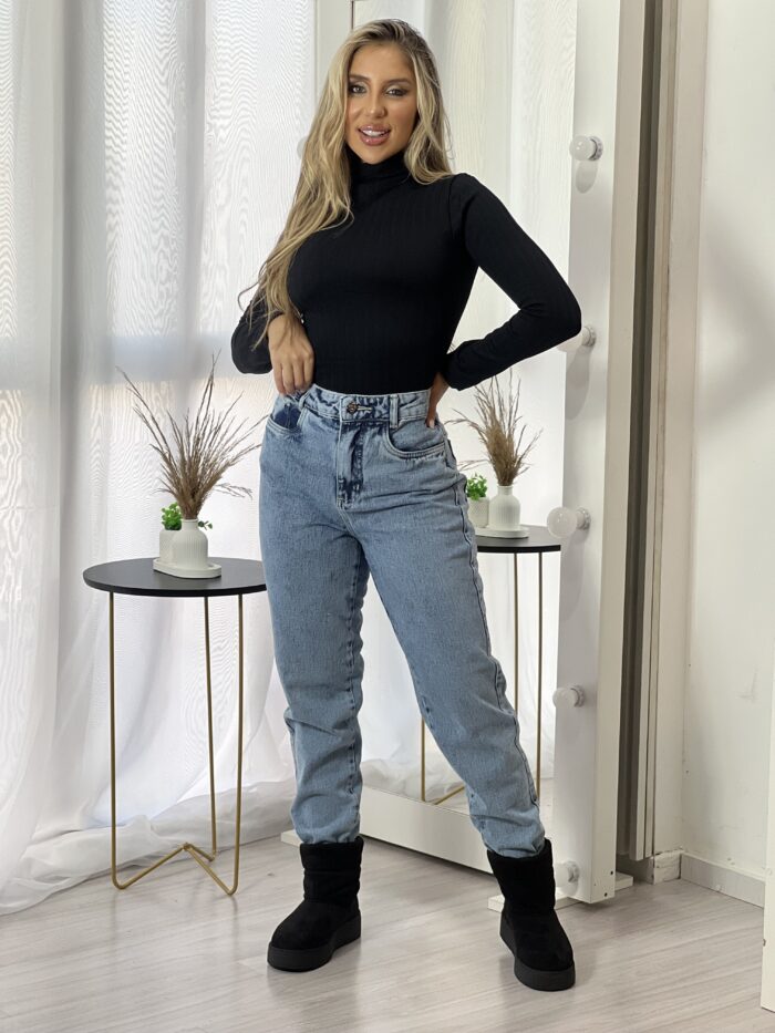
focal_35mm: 77
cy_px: 516
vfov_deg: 25.3
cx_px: 388
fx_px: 2298
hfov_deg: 19.1
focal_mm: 9
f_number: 2.8
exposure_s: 1/120
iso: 80
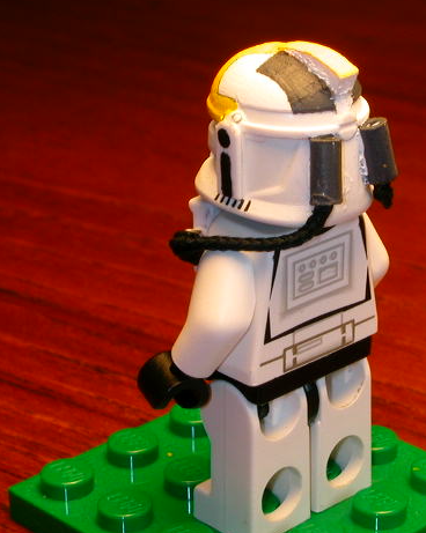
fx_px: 1862
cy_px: 269
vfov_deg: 16.3
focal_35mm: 118
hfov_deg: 13.0
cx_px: 293
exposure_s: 1/30
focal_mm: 13.3
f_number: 7.1
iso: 100
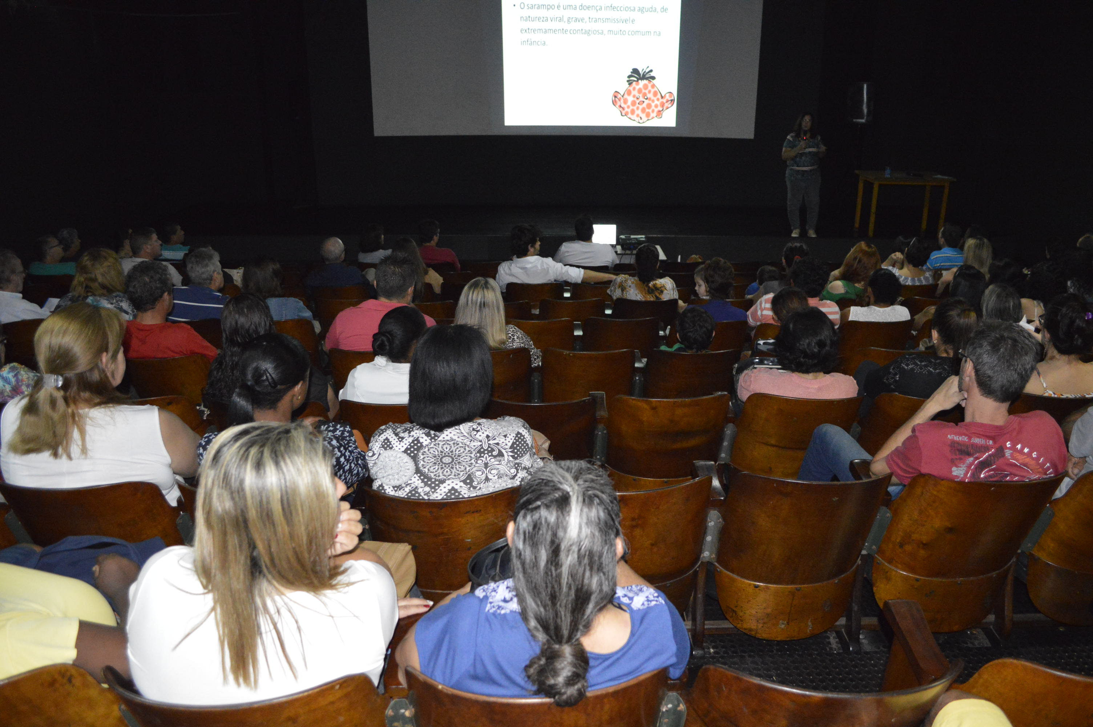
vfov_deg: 47.8
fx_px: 819
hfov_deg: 67.4
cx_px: 546
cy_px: 364
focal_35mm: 27
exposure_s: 1/60
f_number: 3.5
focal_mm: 18
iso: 3200
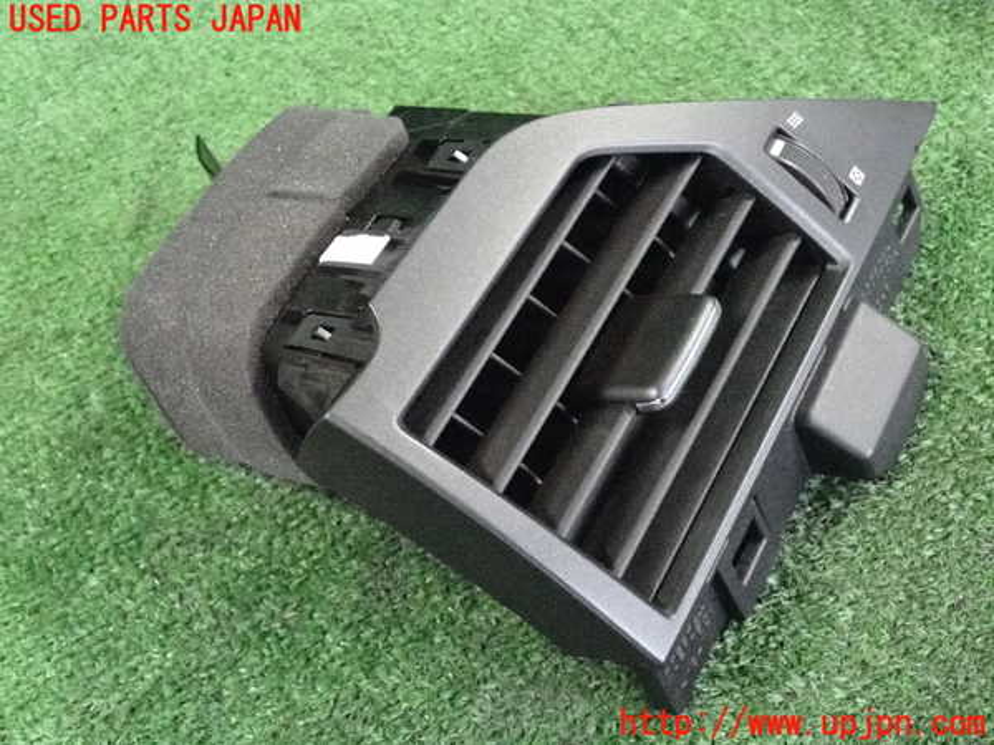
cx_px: 497
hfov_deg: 38.2
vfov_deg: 29.1
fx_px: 1436
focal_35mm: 50
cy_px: 372
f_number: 3.2
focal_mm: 9.01
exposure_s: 1/125
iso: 8000
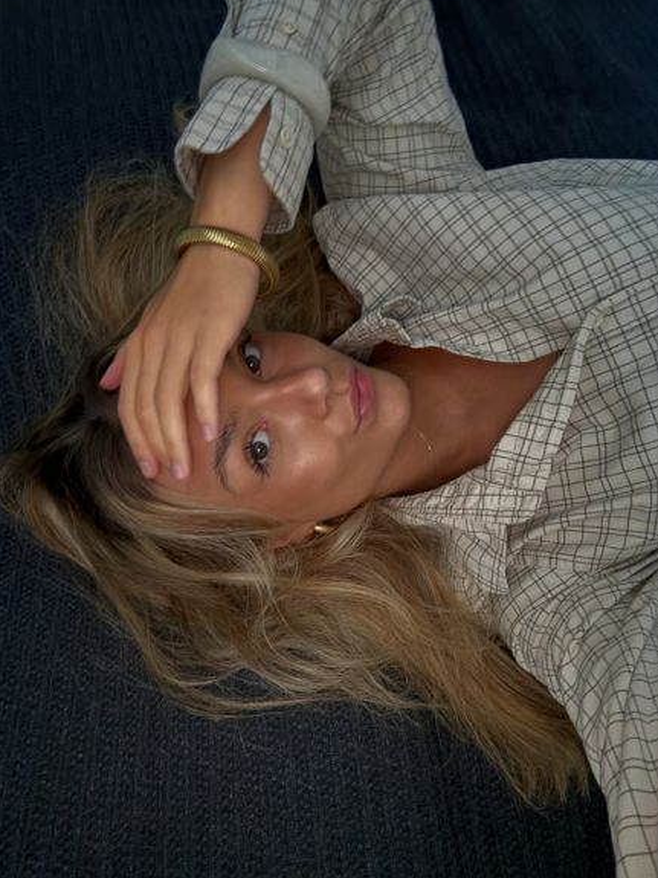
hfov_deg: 56.8
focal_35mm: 24
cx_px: 316
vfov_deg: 71.6
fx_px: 608
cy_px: 434
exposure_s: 1/8
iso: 1250
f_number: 1.9
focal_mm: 2.69
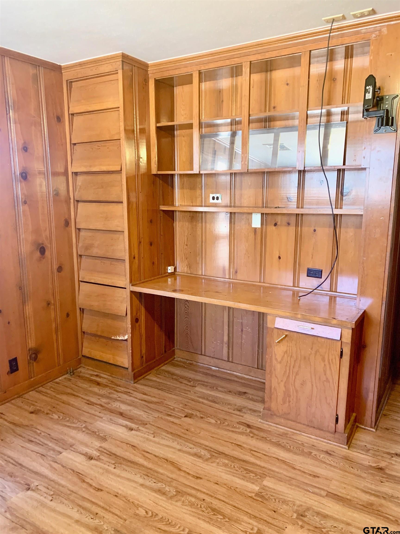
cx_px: 200
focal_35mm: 26
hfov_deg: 53.1
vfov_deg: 67.3
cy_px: 267
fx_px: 401
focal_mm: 4.25
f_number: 1.8
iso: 400
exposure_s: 1/40
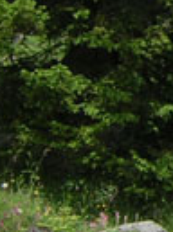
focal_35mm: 168
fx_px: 1125
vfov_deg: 11.7
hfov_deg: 8.2
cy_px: 22
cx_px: 395
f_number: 5.2
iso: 100
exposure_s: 1/186
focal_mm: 4.7
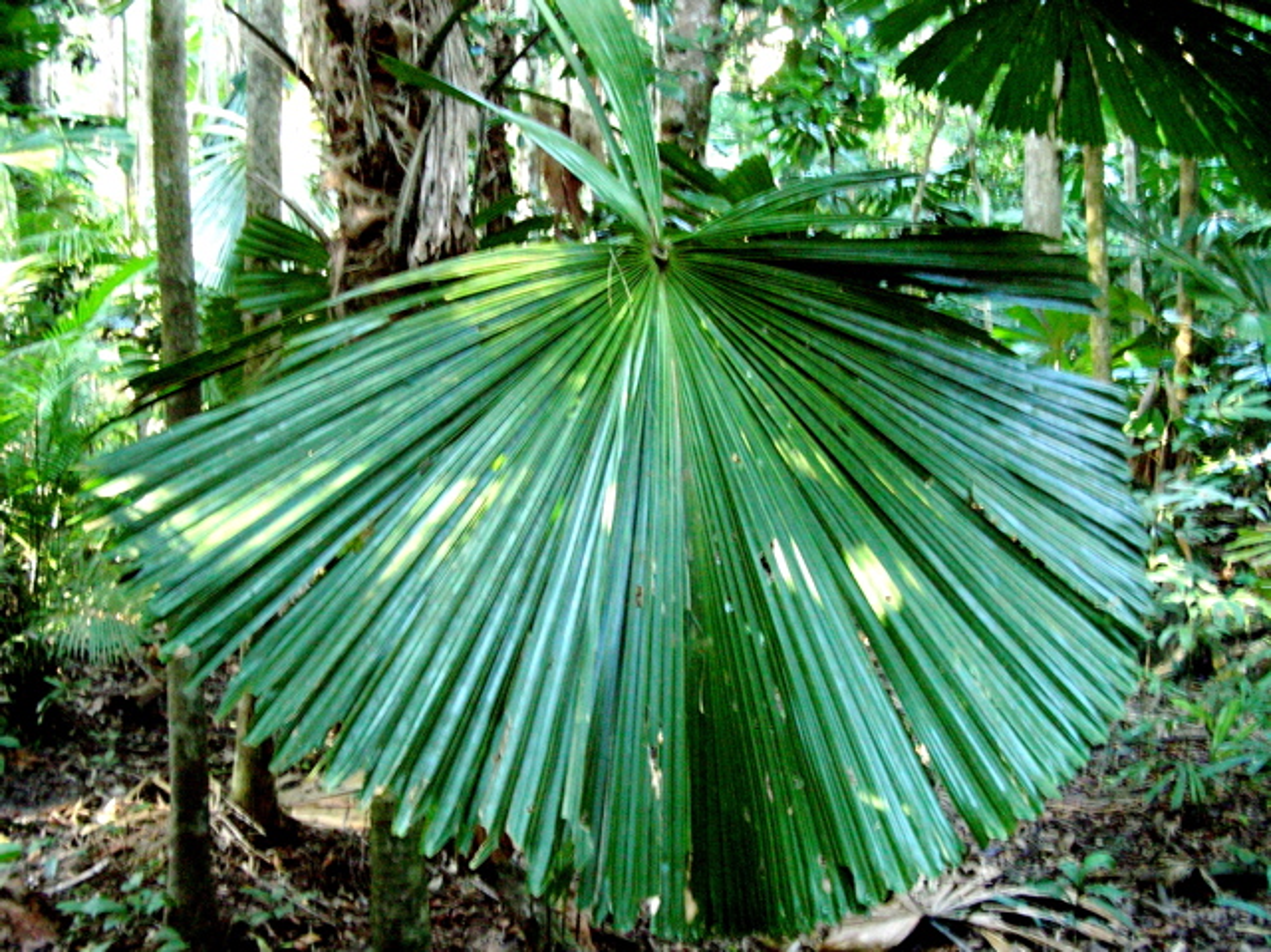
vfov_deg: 39.6
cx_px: 636
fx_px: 1321
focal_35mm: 36
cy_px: 476
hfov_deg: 51.4
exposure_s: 1/3
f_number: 2.7
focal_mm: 6
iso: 300
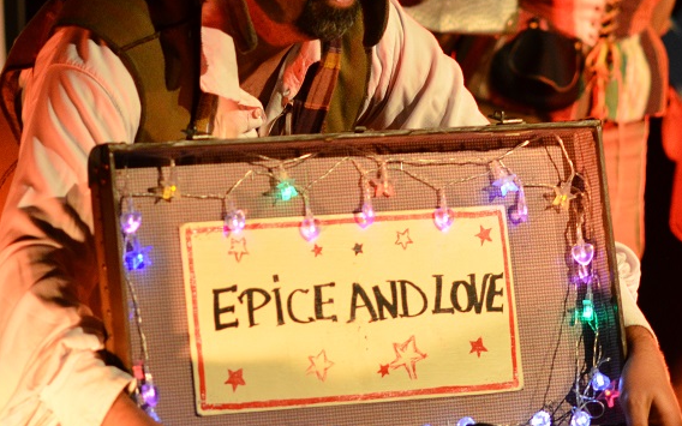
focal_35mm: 282
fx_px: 5239
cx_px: 396
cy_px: 91
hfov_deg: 7.4
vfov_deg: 4.7
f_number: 2.8
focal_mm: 105
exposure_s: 1/200
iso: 1250
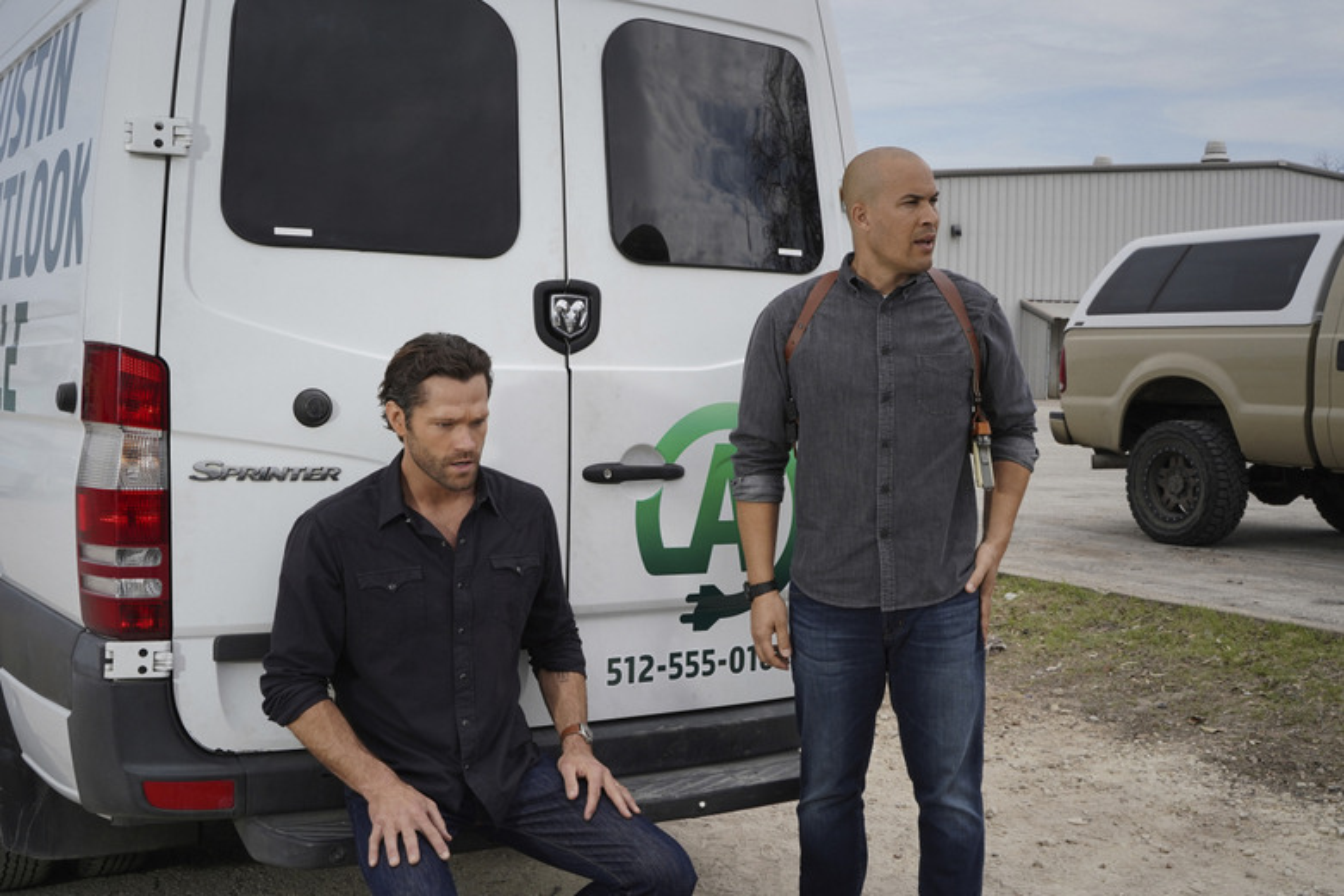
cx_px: 672
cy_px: 448
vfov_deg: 32.6
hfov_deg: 47.4
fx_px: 1531
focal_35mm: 41
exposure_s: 1/800
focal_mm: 41
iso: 640
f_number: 11
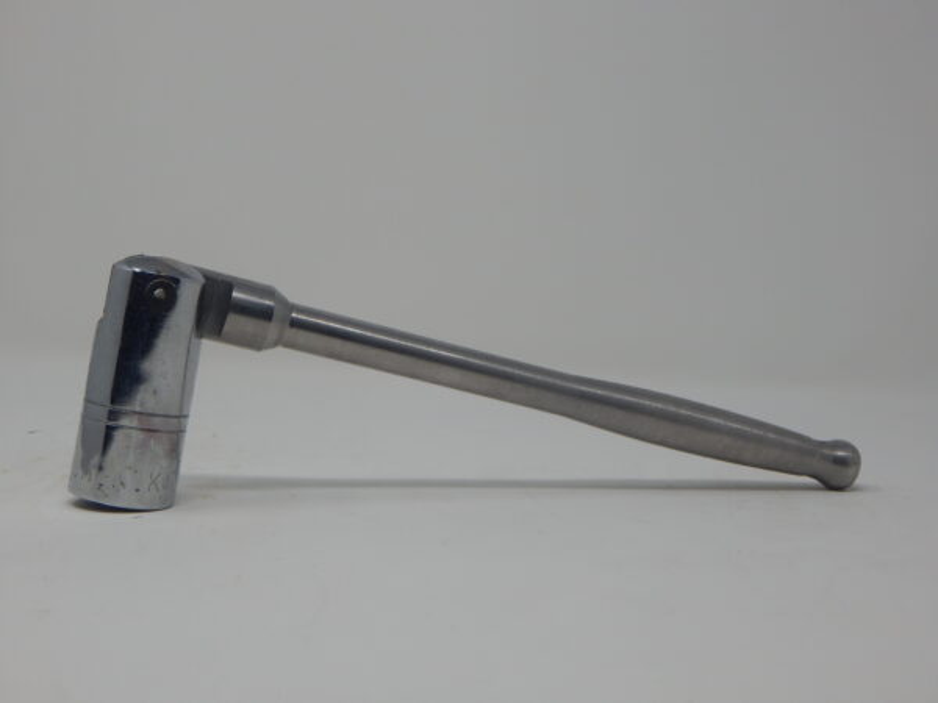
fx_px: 1463
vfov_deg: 27.0
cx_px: 469
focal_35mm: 54
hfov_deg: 35.5
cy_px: 352
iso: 125
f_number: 3.8
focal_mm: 9.7
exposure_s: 1/160
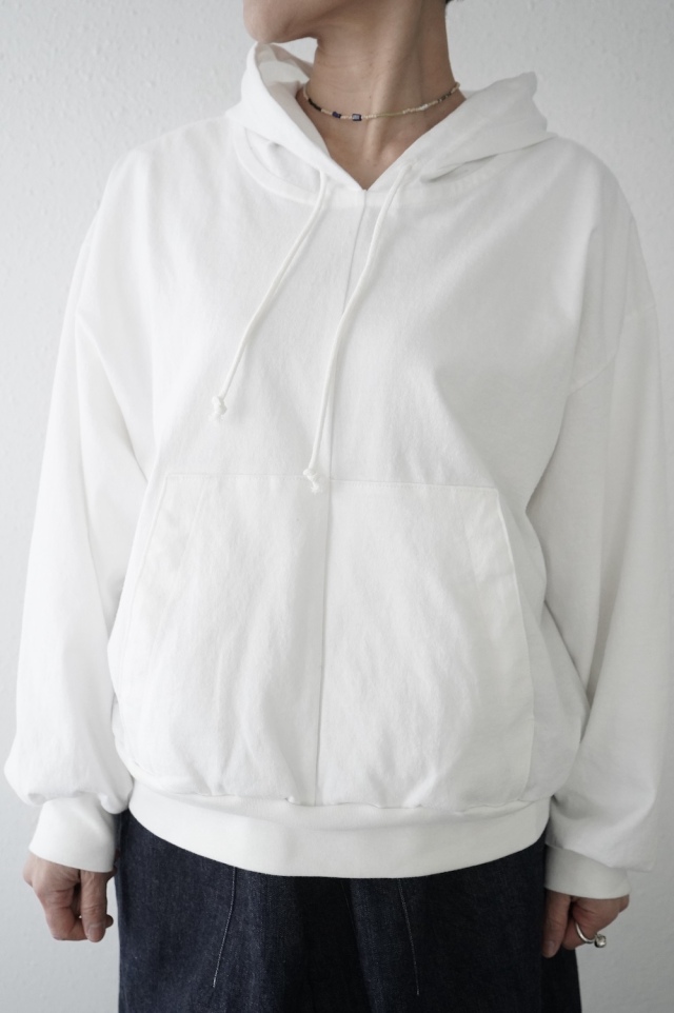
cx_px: 337
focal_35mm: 36
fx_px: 1012
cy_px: 506
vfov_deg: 53.2
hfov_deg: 36.8
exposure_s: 1/160
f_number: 5.6
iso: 5000
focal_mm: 36
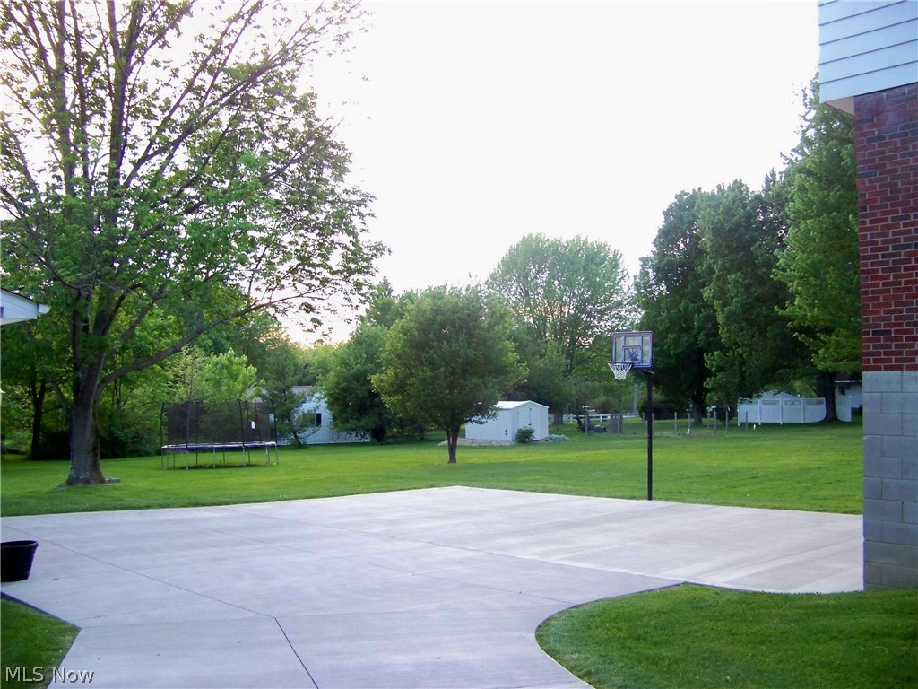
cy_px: 344
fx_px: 955
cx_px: 459
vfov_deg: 39.7
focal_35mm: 36
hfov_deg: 51.4
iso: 200
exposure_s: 1/30
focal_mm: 5.85
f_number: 2.8
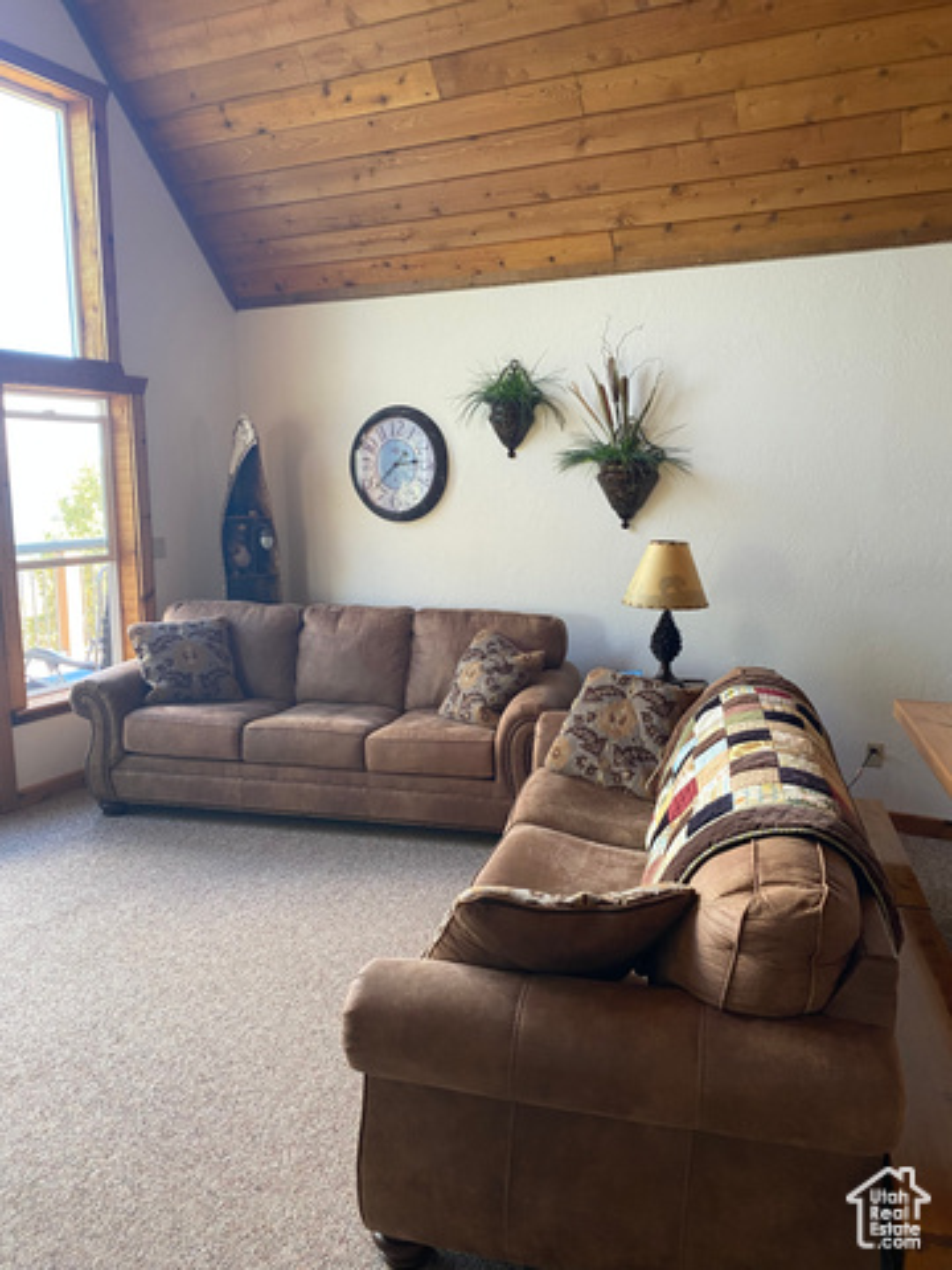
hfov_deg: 53.1
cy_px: 635
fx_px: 953
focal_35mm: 26
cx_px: 476
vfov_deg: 67.3
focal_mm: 4.25
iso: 125
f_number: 1.8
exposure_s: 1/95
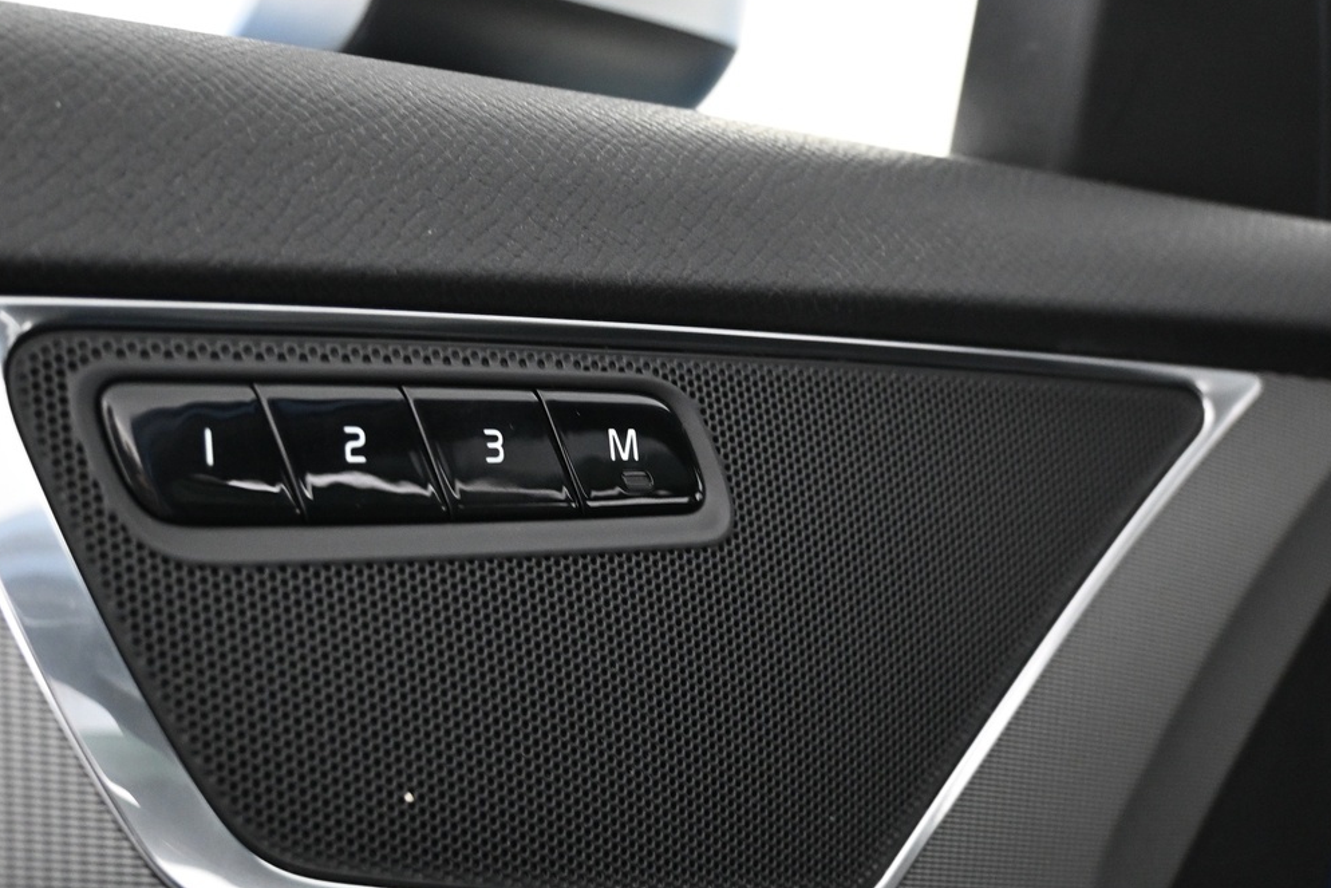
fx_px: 1672
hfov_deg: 43.4
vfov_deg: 29.7
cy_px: 510
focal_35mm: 45
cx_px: 604
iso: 2000
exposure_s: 1/30
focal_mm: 18.5
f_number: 3.8
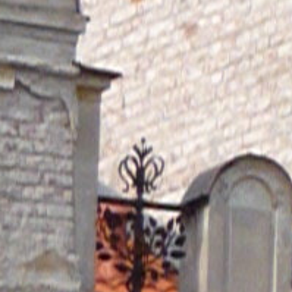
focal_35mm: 1211
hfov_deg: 1.4
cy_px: -176
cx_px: 1150
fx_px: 11557
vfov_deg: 1.4
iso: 500
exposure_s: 1/400
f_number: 11
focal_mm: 29.1
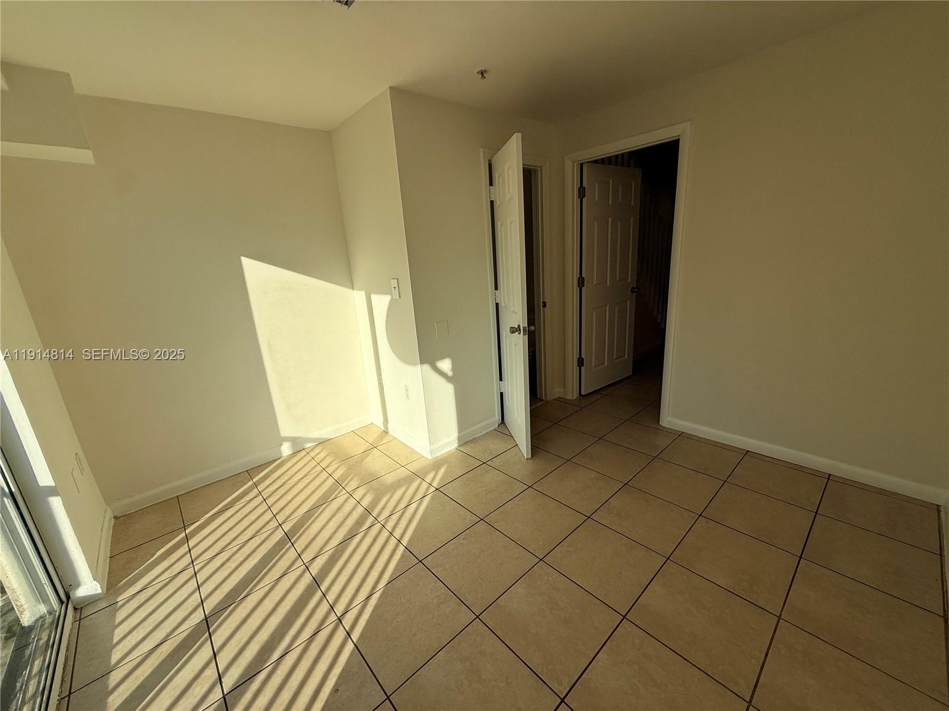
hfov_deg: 102.1
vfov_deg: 85.7
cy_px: 356
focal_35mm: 14
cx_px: 474
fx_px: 384
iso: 50
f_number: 2.2
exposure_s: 1/2976
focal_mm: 2.22
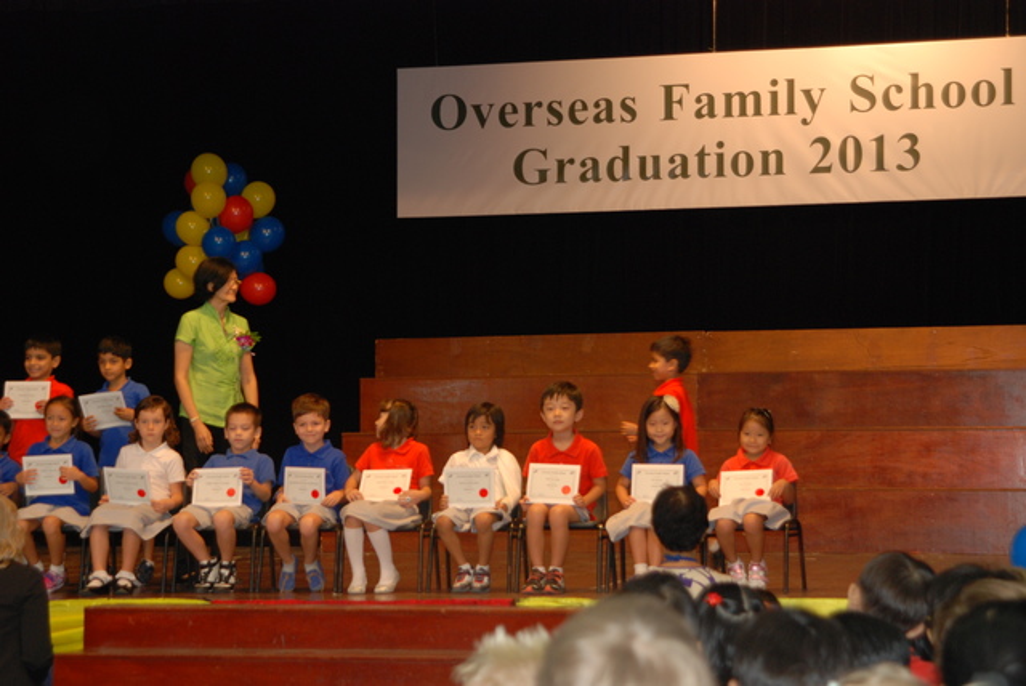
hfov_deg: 26.0
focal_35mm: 78
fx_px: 2225
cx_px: 513
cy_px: 343
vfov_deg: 17.5
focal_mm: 52
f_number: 4.8
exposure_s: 1/60
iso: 400
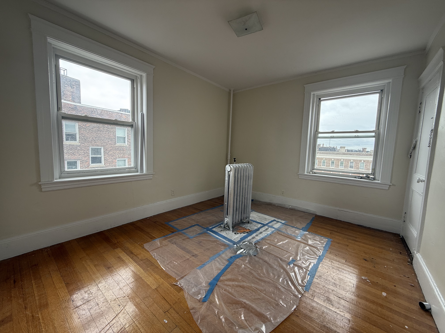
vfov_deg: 85.7
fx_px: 180
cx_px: 222
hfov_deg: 102.1
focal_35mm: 14
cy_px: 166
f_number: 2.2
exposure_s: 1/125
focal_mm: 2.22
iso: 64
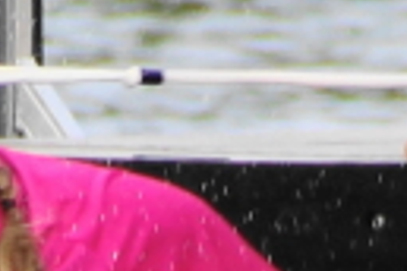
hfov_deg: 0.7
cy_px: 343
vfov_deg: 0.5
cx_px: 506
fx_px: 32840
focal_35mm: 2905
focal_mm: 250
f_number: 6.3
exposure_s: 1/400
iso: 250
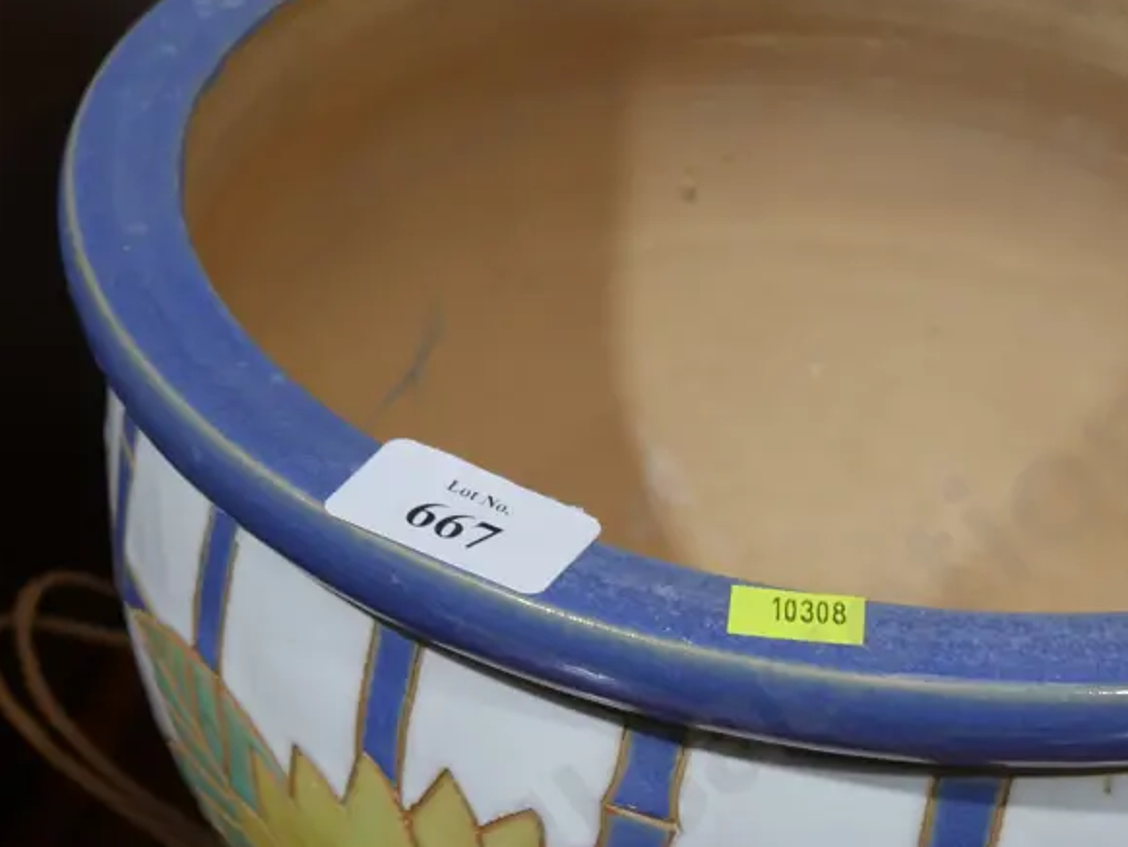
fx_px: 2869
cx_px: 824
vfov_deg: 16.7
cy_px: 672
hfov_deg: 22.1
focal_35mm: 88
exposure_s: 1/60
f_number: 5.3
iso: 640
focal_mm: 25
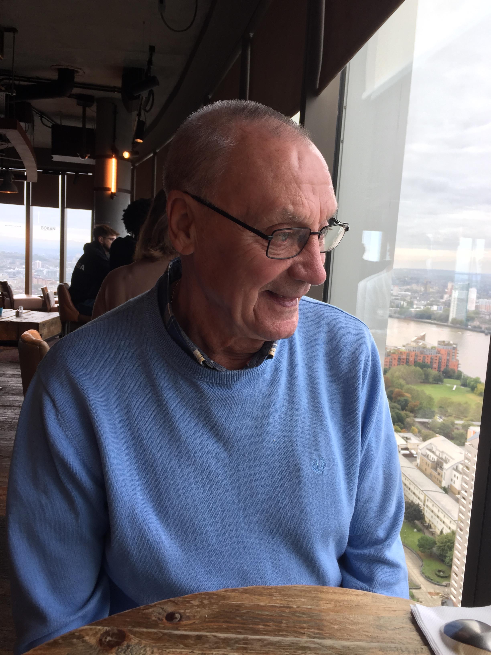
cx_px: 246
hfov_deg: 48.2
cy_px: 328
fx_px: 548
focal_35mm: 29
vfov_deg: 61.7
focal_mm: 4.15
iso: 32
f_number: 2.2
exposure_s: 1/50
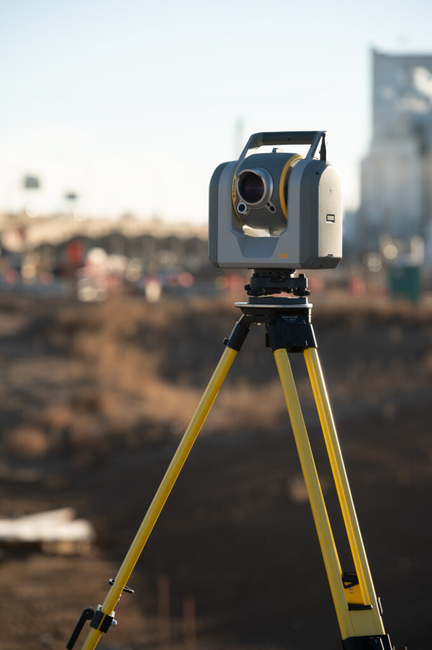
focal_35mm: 160
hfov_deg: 8.6
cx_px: 216
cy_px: 325
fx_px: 2885
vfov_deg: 12.8
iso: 125
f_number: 5.6
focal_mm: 160
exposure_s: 1/400
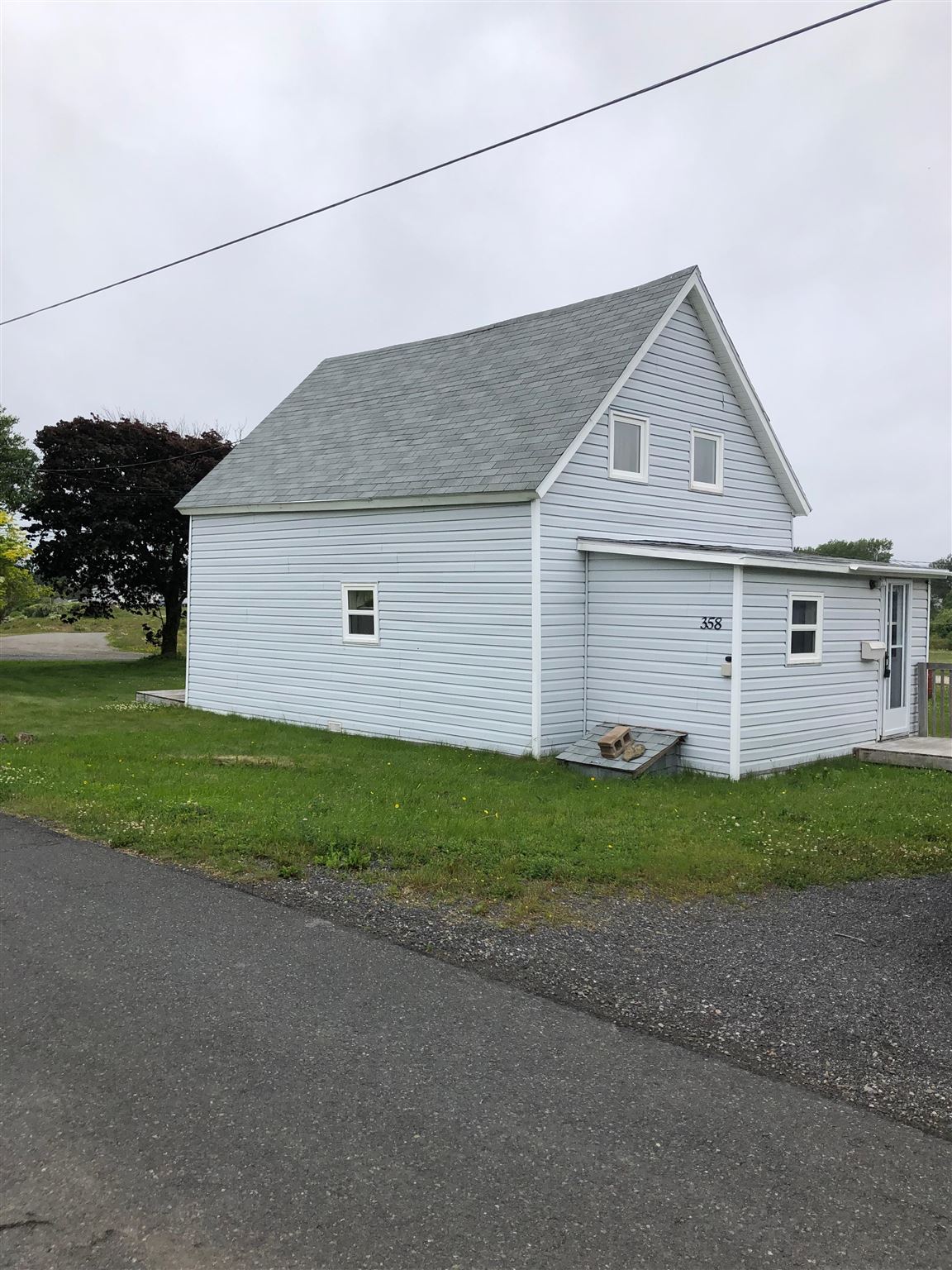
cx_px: 476
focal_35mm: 28
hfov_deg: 49.7
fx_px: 1027
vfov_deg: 63.4
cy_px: 635
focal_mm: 3.99
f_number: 1.8
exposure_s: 1/1845
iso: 20
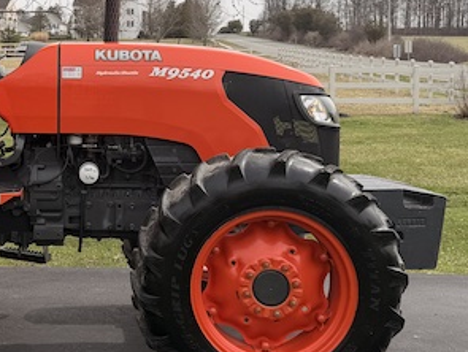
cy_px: 89
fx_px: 880
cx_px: 51
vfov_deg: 22.4
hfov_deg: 28.7
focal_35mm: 65
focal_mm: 6.76
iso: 80
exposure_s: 1/4673
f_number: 1.78
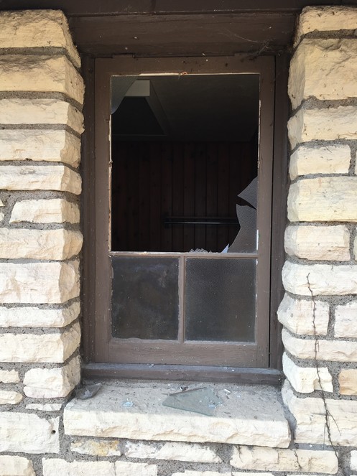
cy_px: 238
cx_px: 178
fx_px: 399
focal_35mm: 29
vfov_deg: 61.7
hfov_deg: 48.2
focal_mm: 4.15
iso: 25
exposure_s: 1/120
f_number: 2.2
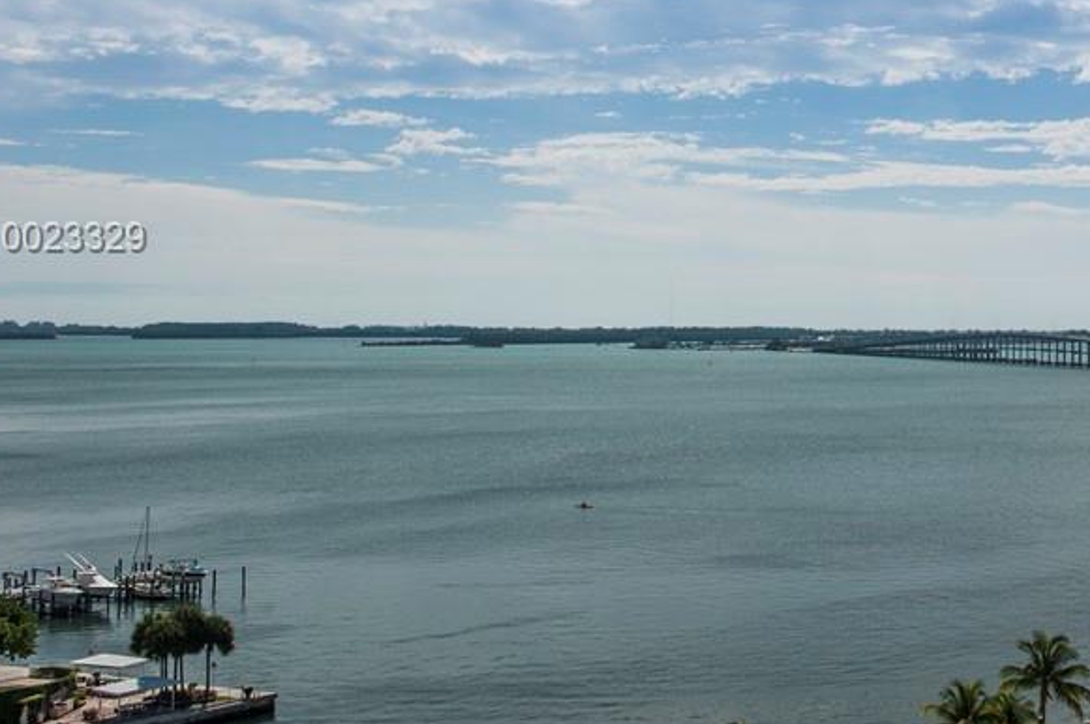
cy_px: 239
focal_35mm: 58
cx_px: 969
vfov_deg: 23.2
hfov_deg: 32.9
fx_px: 1754
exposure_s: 1/200
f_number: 13
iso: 200
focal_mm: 31
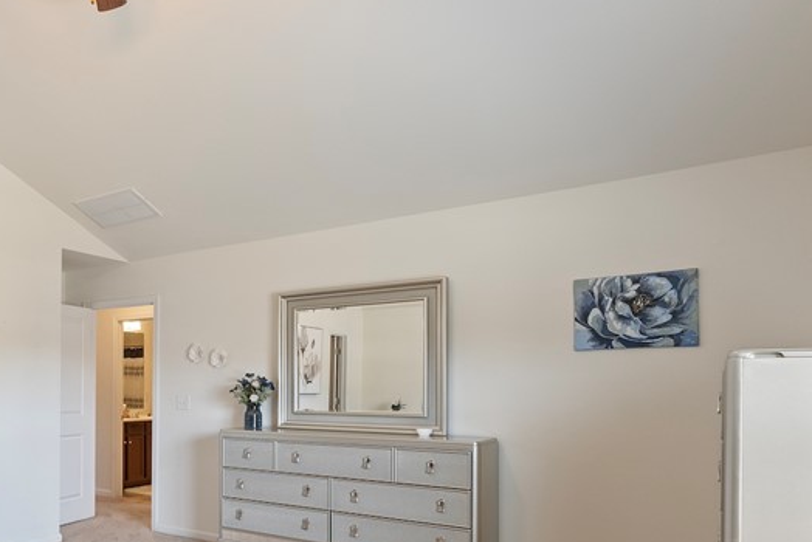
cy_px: 395
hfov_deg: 52.7
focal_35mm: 29
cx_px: 29
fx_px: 654
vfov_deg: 43.8
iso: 400
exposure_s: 1/4
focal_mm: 14
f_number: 5.6
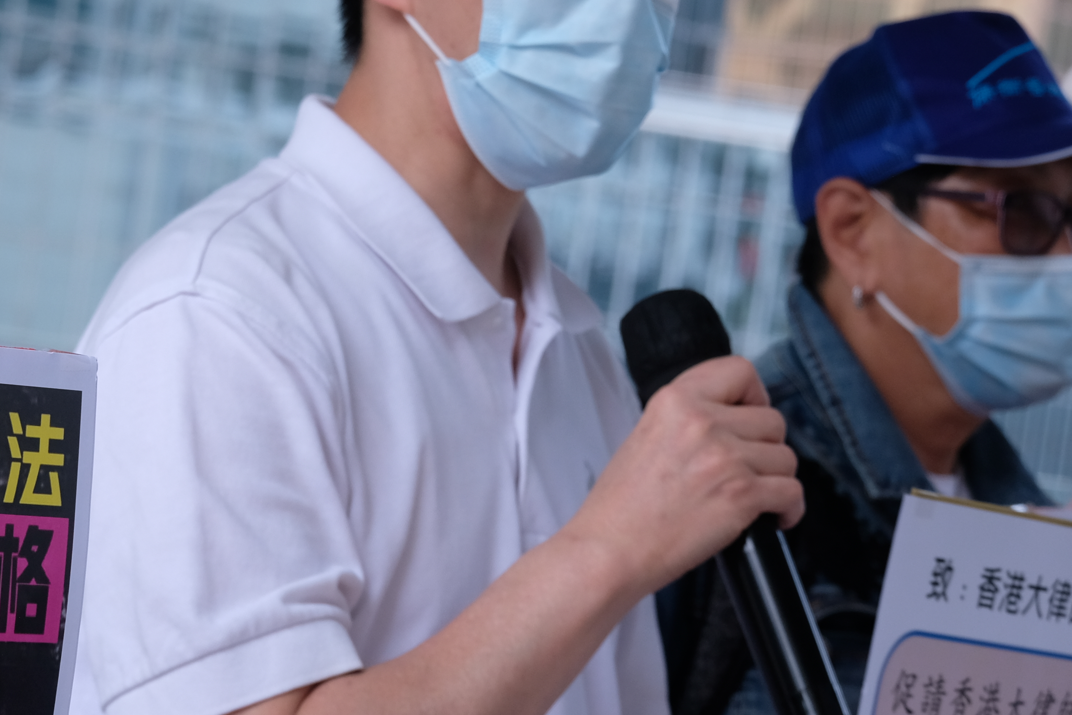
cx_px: 283
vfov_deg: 8.1
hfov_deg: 12.1
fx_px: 5061
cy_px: 381
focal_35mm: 170
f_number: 5.6
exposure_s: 1/250
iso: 400
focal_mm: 56.2
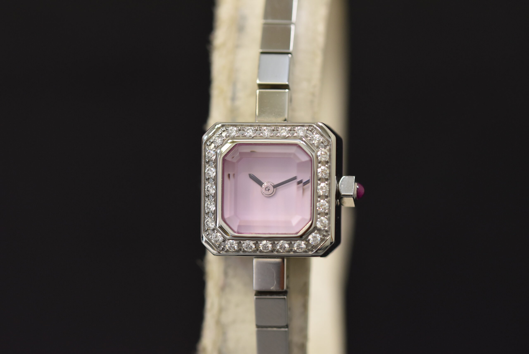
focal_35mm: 135
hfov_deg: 15.2
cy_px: 177
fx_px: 1985
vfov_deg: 10.2
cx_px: 264
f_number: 5
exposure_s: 1/125
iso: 800
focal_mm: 90
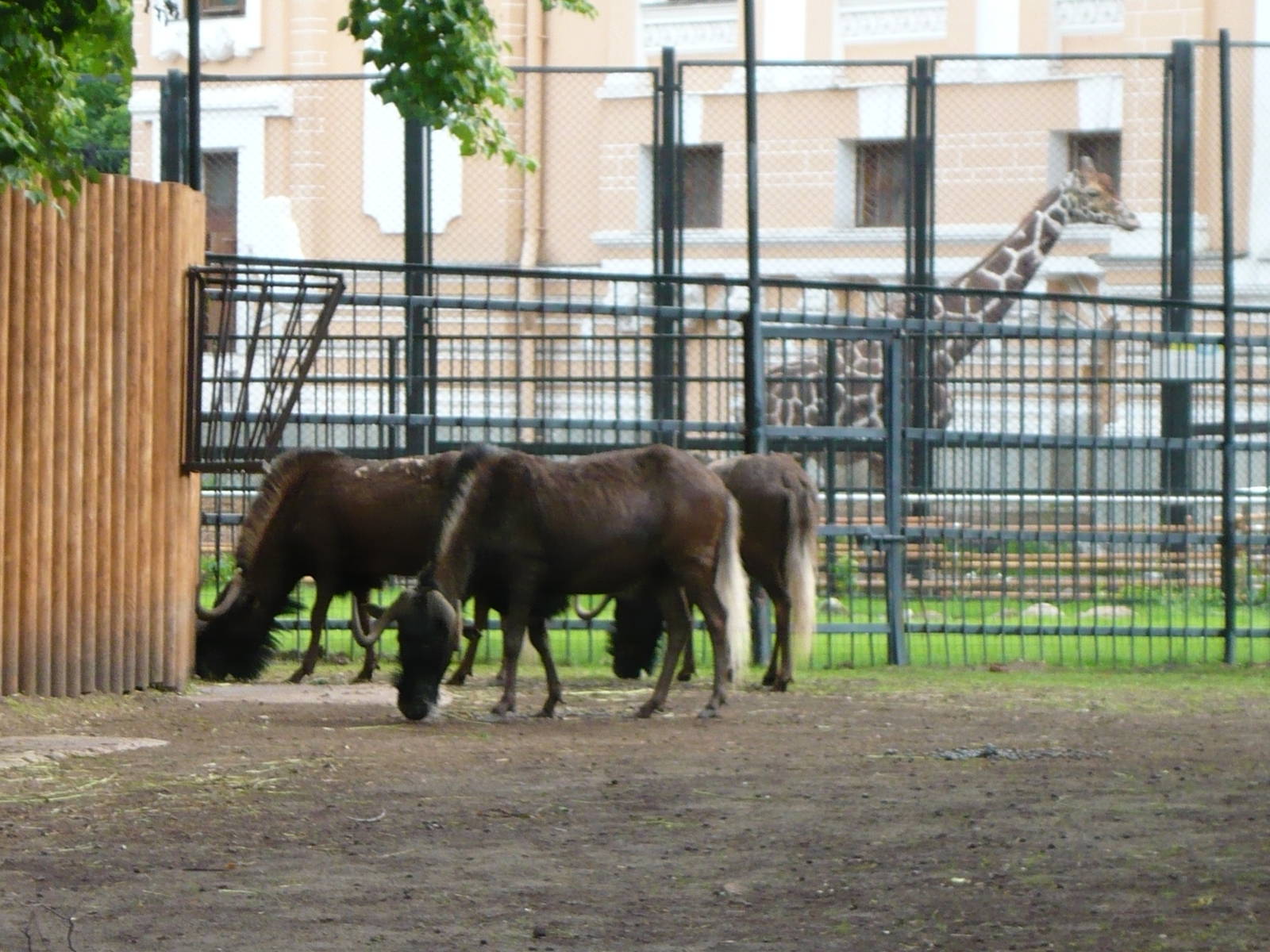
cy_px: 476
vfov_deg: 9.3
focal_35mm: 160
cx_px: 635
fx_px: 5870
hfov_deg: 12.3
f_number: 5.1
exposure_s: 1/125
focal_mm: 16.5
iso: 250
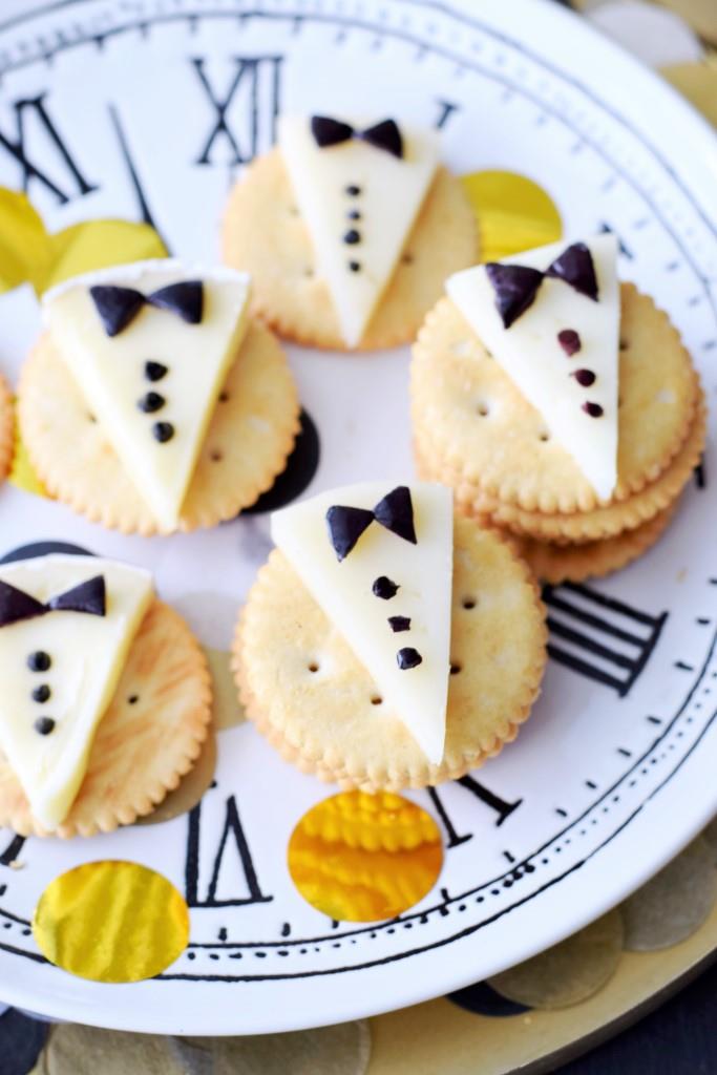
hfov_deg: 18.2
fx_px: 2240
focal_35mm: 75
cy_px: 538
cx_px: 358
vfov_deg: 27.0
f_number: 5
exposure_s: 1/25
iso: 100
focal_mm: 50
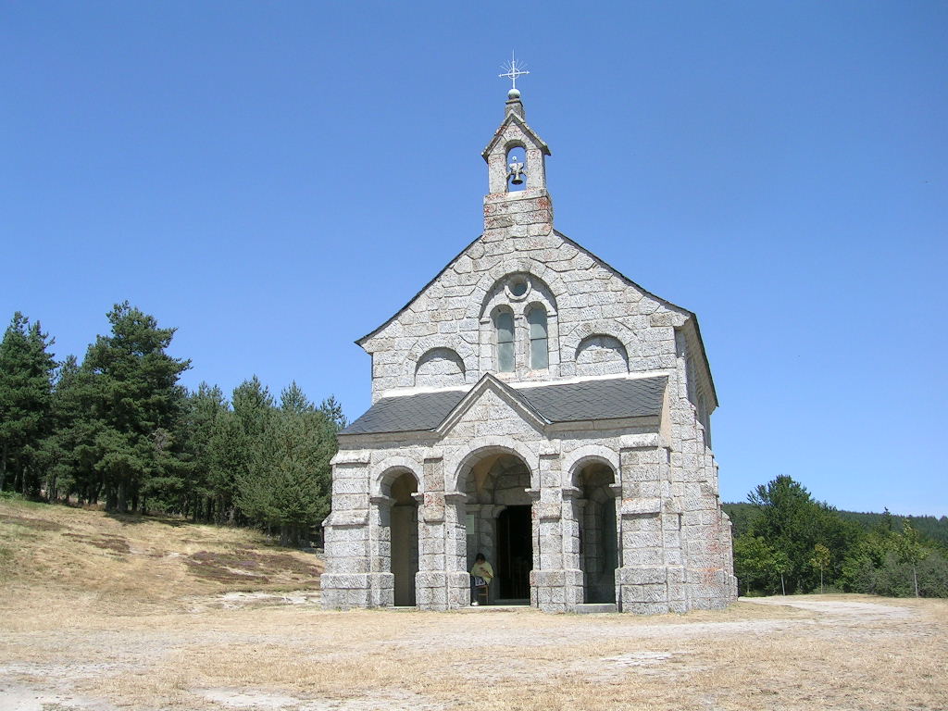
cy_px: 356
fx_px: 959
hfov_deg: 52.6
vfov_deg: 40.7
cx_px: 474
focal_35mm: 35
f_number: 4.8
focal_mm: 5.4
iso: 50
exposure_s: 1/376
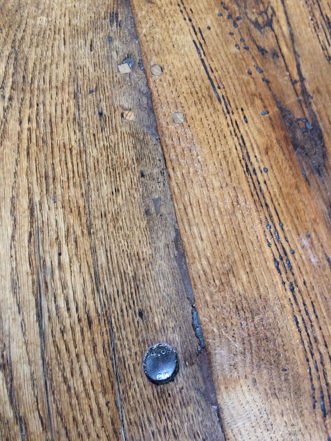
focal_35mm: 29
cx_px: 166
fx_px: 370
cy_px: 220
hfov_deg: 48.2
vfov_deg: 61.7
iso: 200
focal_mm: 4.15
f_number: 2.2
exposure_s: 1/33
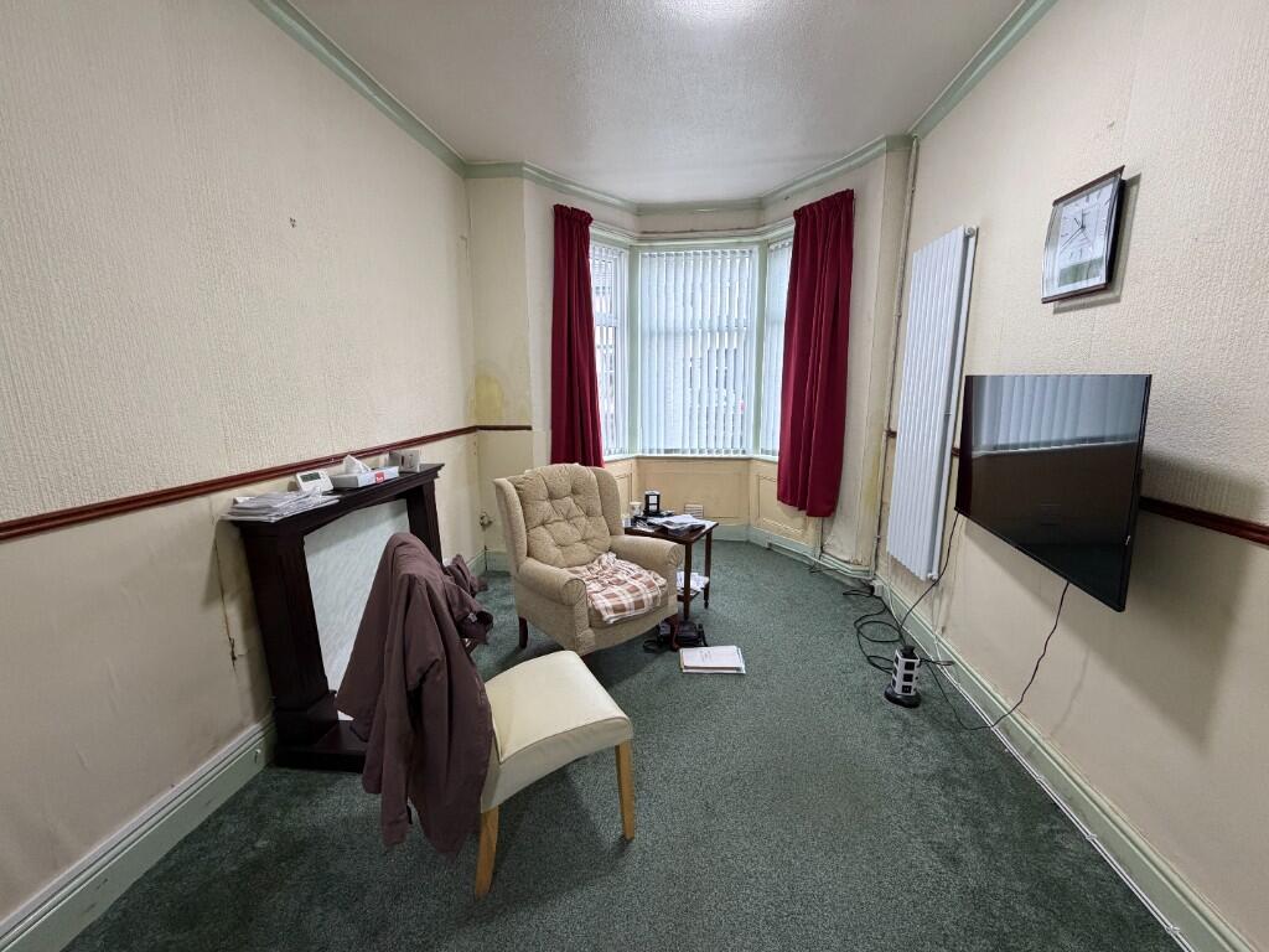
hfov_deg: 102.1
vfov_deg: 85.7
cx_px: 634
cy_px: 476
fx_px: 513
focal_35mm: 14
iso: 320
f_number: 2.2
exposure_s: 1/114
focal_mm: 2.22
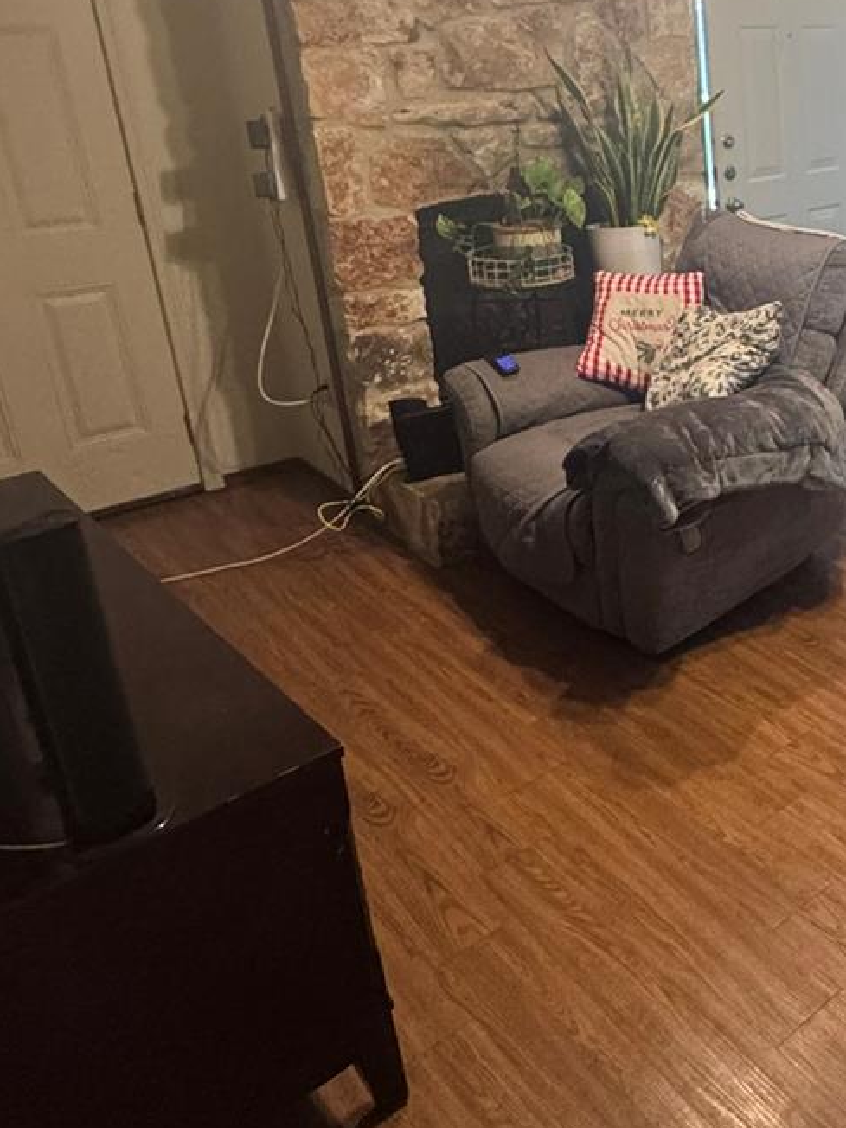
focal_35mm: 33
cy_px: 363
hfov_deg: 36.3
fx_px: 1075
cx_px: 936
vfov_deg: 54.1
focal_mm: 2.22
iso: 500
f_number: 2.2
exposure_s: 1/60
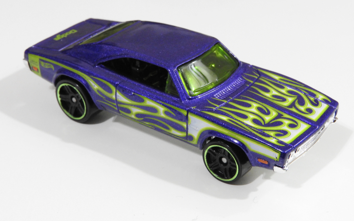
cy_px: 100
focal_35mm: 75
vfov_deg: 17.4
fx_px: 724
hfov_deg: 27.5
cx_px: 175
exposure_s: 1/6
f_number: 8
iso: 800
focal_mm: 12.5
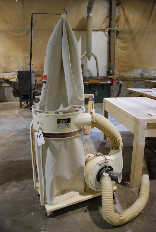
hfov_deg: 48.1
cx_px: 78
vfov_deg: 67.3
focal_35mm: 27
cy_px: 116
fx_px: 175
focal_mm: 18
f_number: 3.5
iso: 900
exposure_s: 1/30
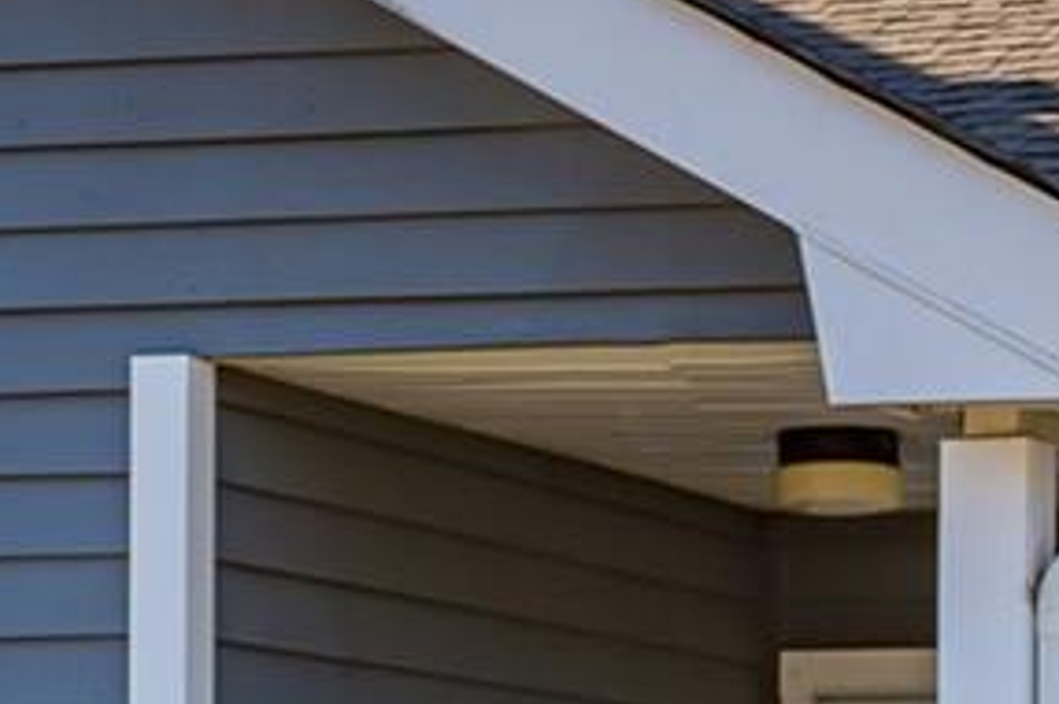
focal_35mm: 172
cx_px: 1500
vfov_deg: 7.9
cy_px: 863
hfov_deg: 11.5
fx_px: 5054
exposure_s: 1/250
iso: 400
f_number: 8
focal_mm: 24
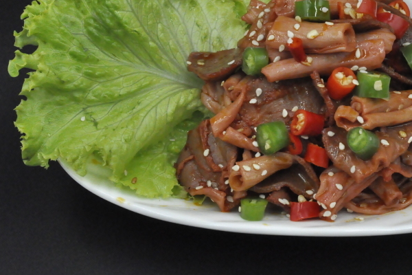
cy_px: 86
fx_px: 1522
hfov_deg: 15.4
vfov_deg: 10.3
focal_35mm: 133
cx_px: 306
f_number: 16
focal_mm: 52
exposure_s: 1/750
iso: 3200
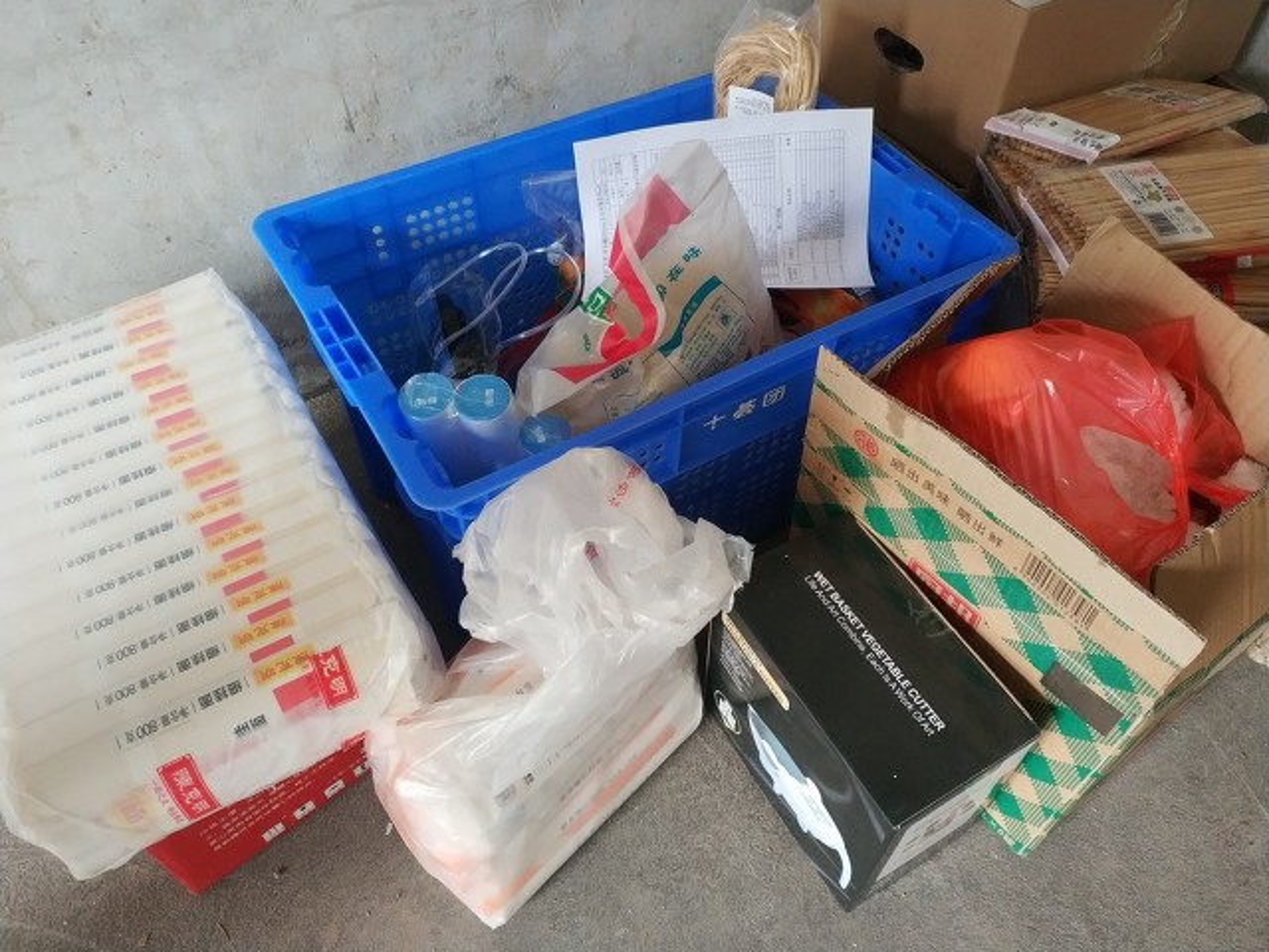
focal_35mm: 32
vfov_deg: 44.2
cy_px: 476
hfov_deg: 56.8
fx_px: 1173
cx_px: 634
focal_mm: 4.5
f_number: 2
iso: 444
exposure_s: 1/25
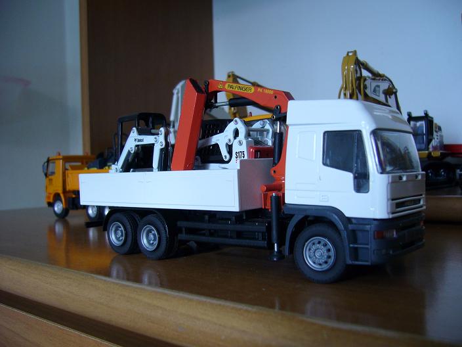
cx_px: 231
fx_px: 467
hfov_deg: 52.6
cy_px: 174
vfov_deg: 40.7
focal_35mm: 35
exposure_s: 1/100
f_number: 2.8
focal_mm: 5.8
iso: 100
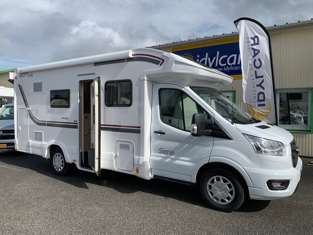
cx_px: 156
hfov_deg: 67.3
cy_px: 118
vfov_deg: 53.1
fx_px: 235
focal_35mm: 26
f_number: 1.8
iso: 25
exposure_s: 1/4274
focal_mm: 4.25
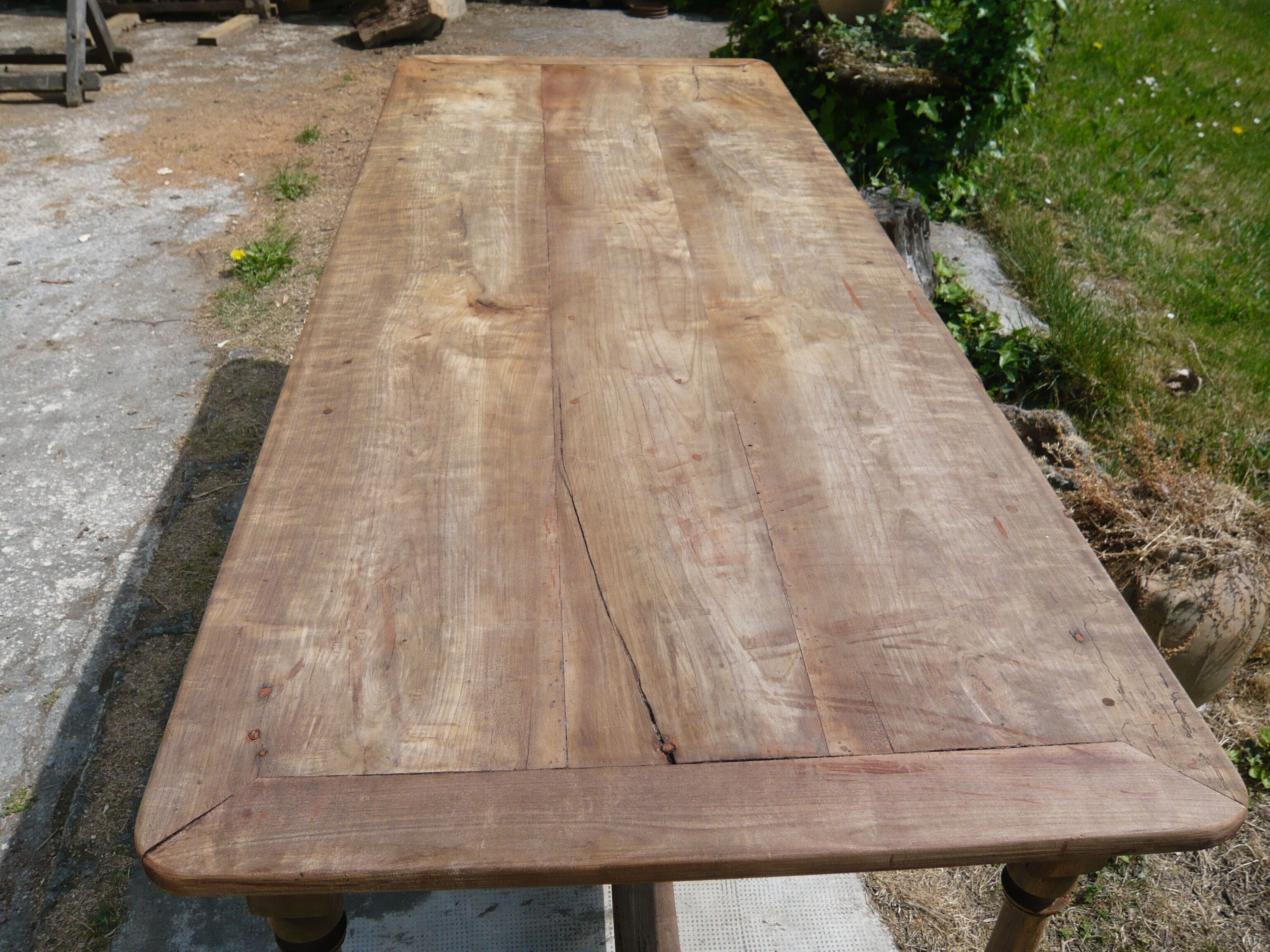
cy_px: 476
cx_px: 635
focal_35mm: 32
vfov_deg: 44.2
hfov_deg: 56.8
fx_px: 1174
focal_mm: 5.2
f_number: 9
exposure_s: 1/160
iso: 100
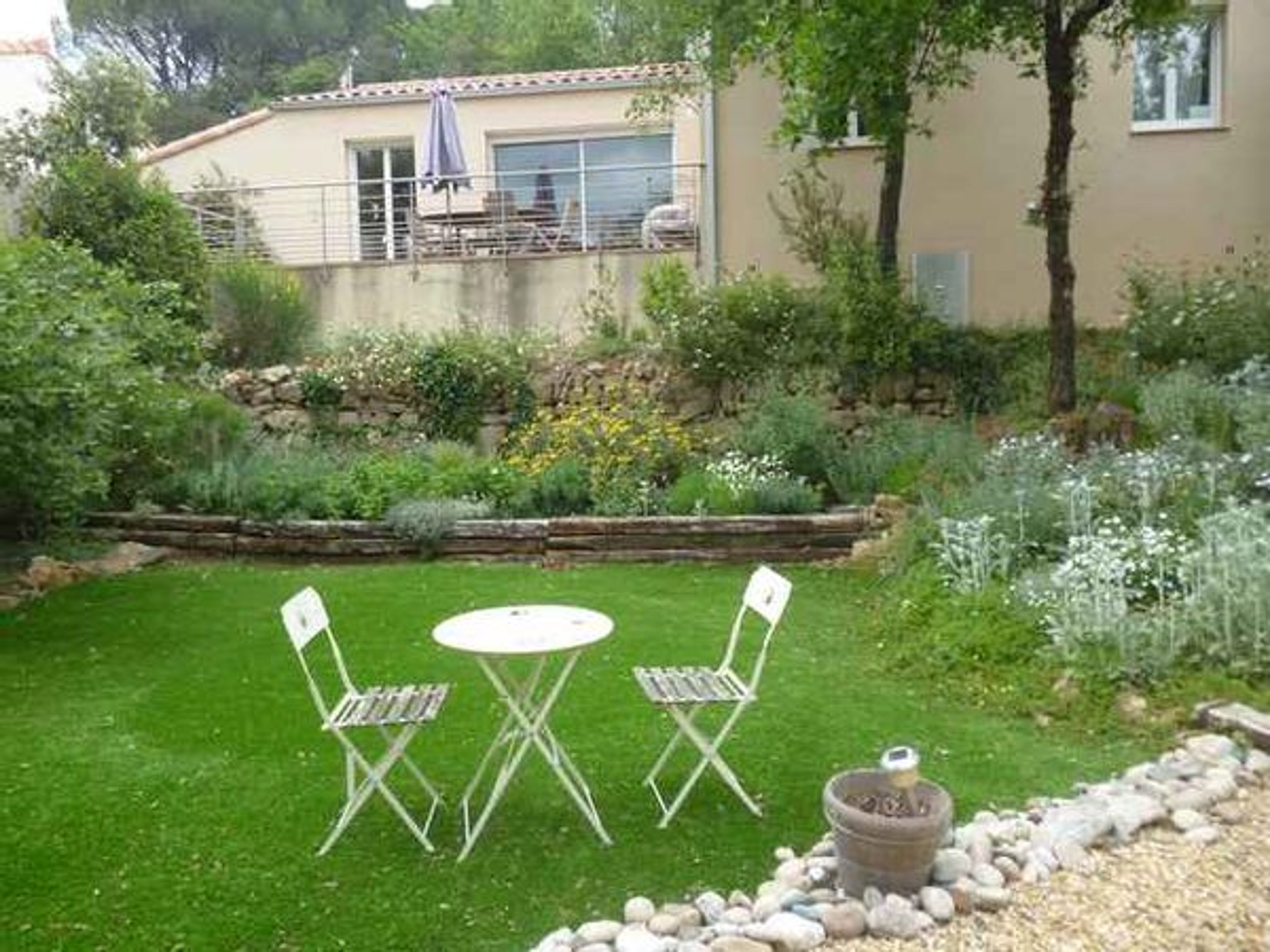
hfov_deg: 63.4
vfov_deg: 49.7
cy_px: 476
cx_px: 635
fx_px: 1027
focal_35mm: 28
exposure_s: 1/125
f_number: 3.1
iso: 100
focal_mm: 5
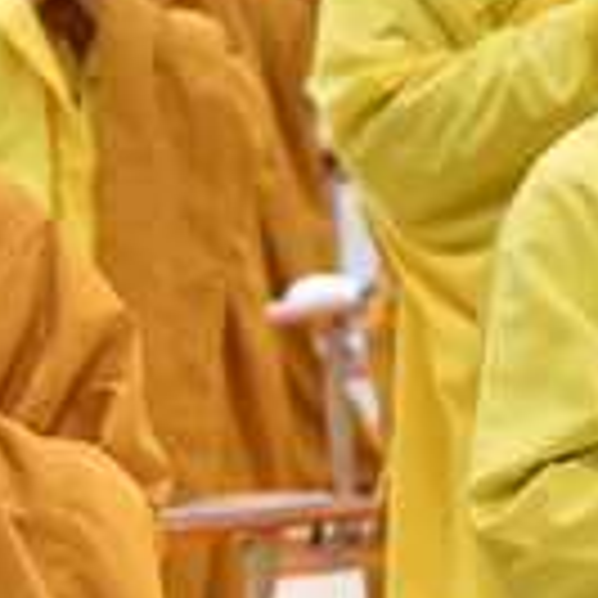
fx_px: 8521
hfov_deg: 4.0
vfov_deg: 4.0
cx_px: 715
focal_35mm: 436
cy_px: 117
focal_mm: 105
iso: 3200
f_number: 5
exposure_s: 1/125
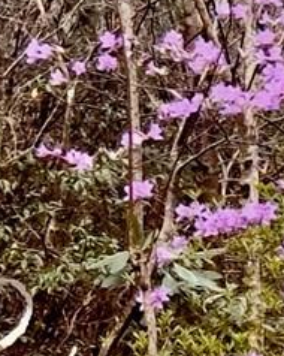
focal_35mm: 403
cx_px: 1055
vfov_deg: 4.8
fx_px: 4240
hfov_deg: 3.7
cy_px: -69
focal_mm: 6.86
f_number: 1.78
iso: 64
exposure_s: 1/292
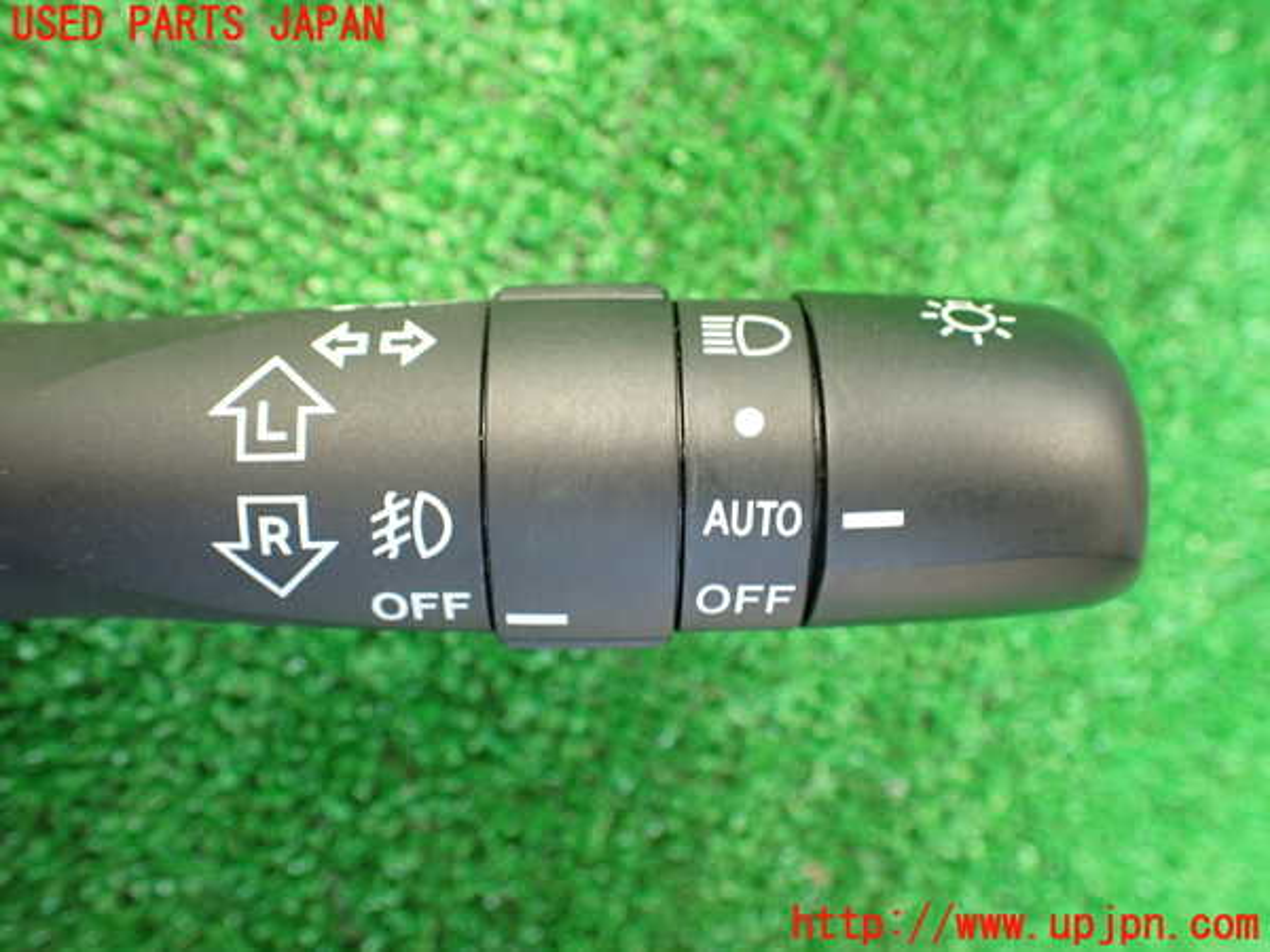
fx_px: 1101
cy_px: 476
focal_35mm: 30
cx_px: 635
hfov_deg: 60.0
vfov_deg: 46.8
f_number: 2.3
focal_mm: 5.4
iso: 800
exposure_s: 1/80
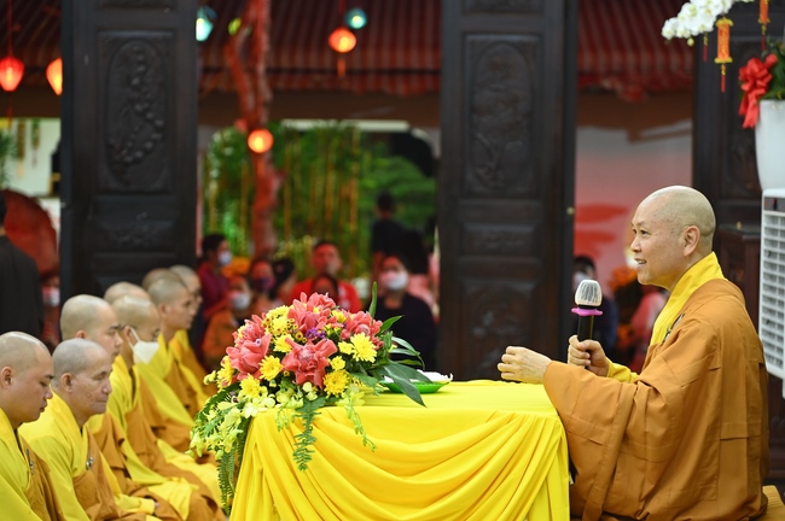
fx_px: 2614
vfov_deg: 11.4
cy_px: 260
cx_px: 392
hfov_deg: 17.1
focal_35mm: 120
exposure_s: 1/40
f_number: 4
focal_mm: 120
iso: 2000
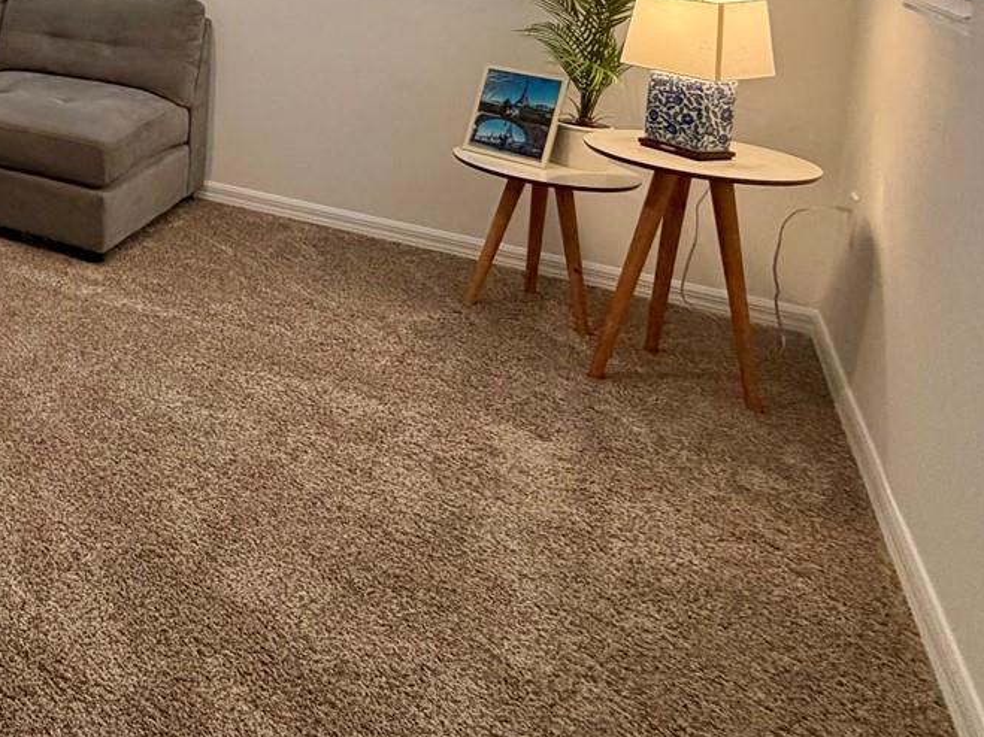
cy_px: -22
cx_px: -182
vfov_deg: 36.9
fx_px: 966
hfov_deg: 39.7
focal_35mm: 34
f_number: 2.2
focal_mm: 2.22
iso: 200
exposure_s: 1/60
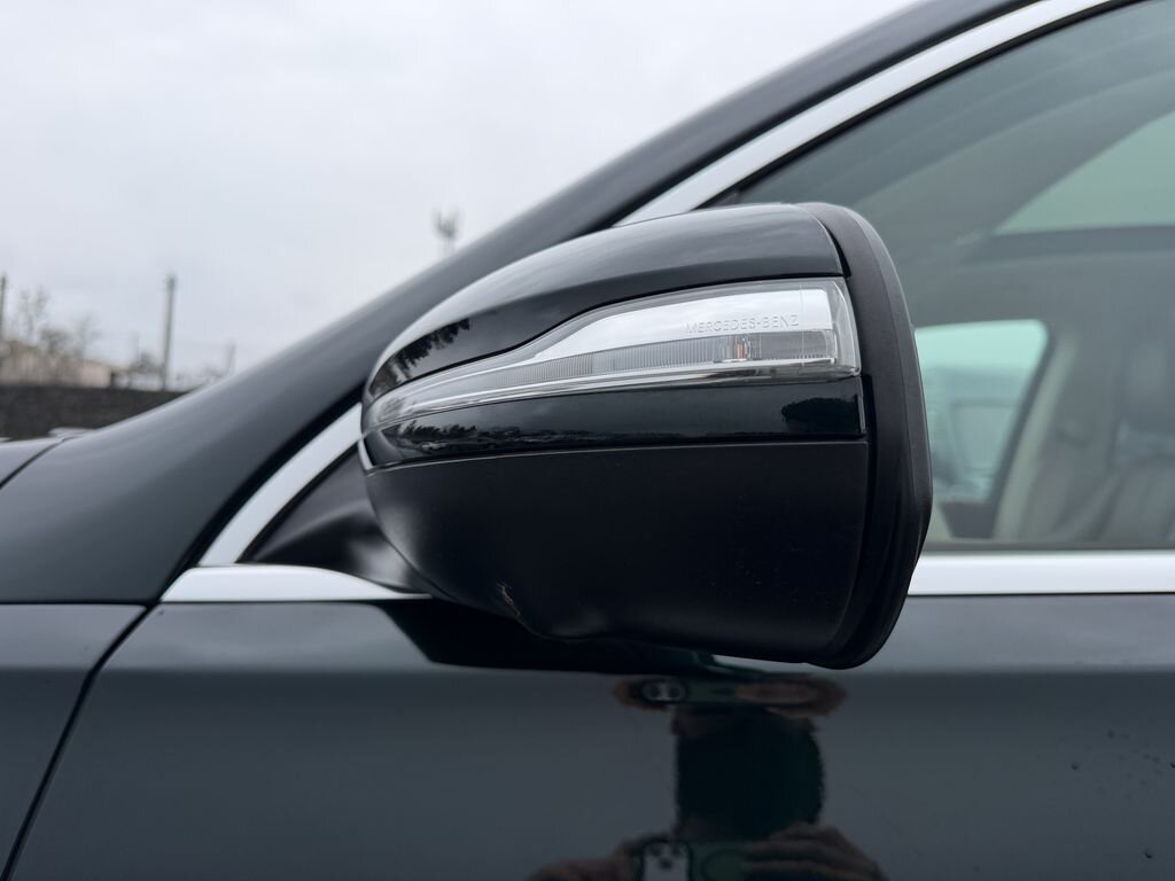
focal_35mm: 24
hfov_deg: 71.6
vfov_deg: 56.8
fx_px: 815
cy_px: 440
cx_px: 588
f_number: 1.78
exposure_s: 1/1192
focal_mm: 6.76
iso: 80
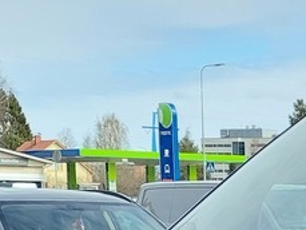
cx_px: 620
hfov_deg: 11.3
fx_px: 1389
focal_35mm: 157
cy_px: 398
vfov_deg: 9.1
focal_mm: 5.23
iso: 40
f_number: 1.8
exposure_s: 1/593
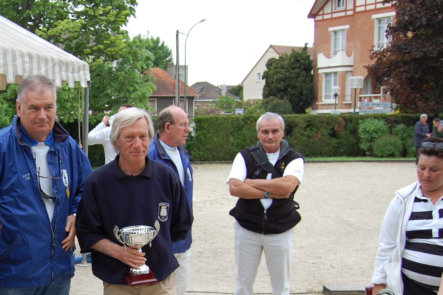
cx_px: 35
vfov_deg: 25.0
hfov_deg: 35.1
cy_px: 245
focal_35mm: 53
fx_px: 652
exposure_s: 1/80
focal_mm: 18
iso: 200
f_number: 4.5
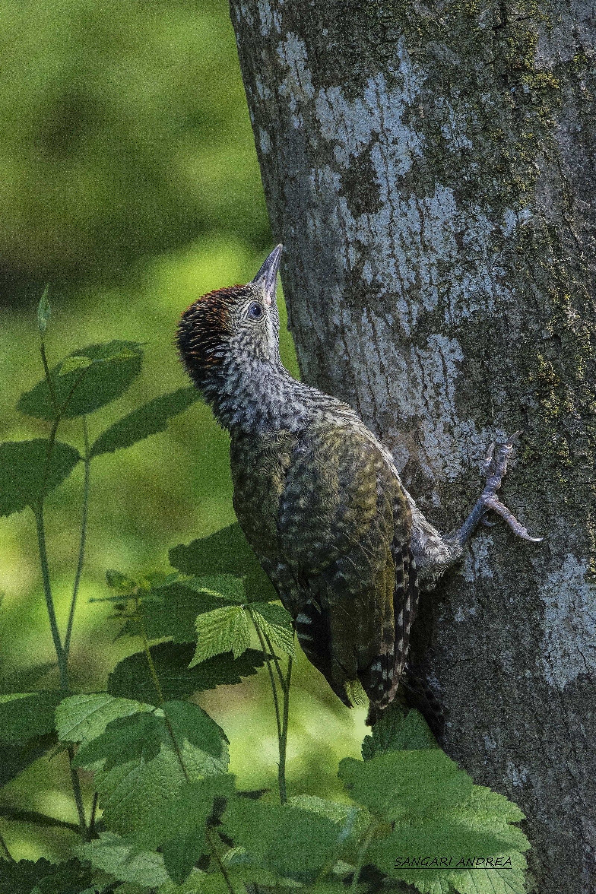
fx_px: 22348
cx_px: 298
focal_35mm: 900
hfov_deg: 1.5
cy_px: 447
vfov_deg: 2.3
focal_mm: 600
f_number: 6.3
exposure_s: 1/800
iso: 1600
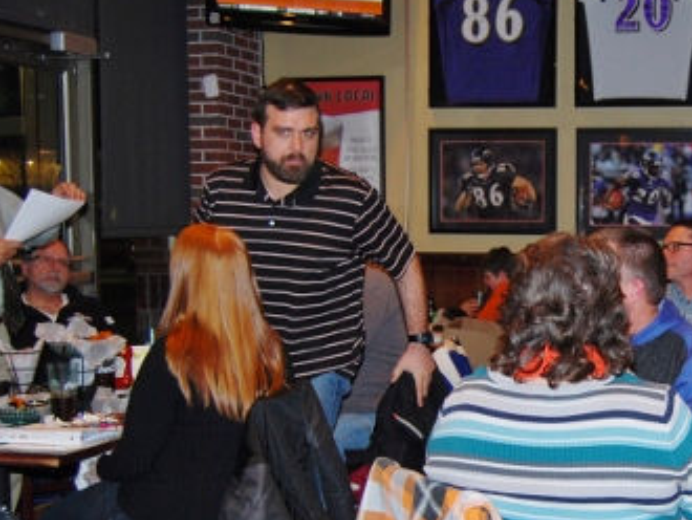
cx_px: 604
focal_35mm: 63
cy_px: 365
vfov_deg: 23.2
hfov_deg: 29.6
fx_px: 1260
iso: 200
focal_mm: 18
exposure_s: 1/60
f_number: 3.5
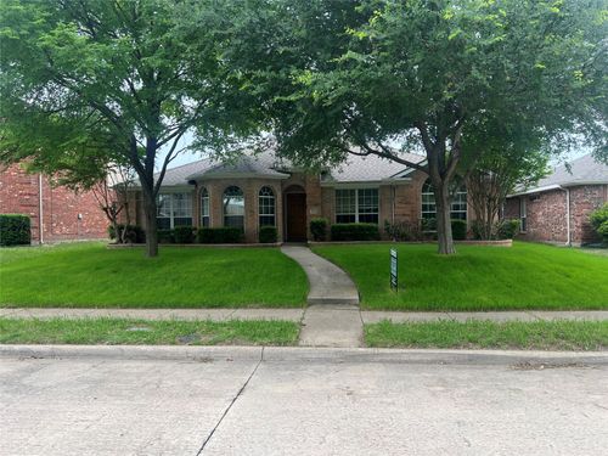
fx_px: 457
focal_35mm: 26
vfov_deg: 53.1
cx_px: 304
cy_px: 228
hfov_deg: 67.3
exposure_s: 1/827
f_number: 1.5
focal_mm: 5.7
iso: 50
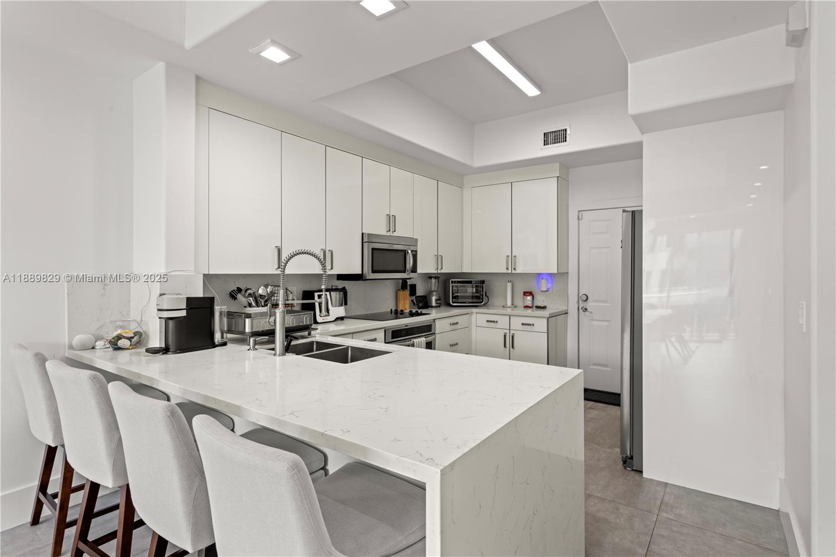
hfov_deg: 90.0
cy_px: 278
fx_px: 418
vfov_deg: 67.4
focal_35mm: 18
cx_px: 418
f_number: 10
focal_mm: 18
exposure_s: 1/15
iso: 320
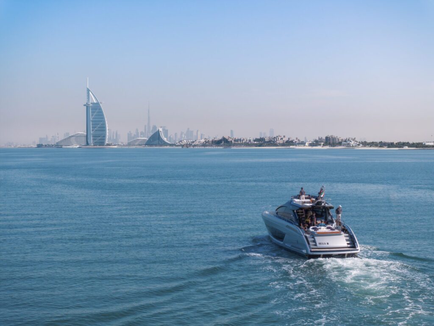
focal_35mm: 70
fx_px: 878
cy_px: 163
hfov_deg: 27.8
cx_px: 217
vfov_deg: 21.0
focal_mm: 19.35
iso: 100
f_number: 2.8
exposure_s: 1/60
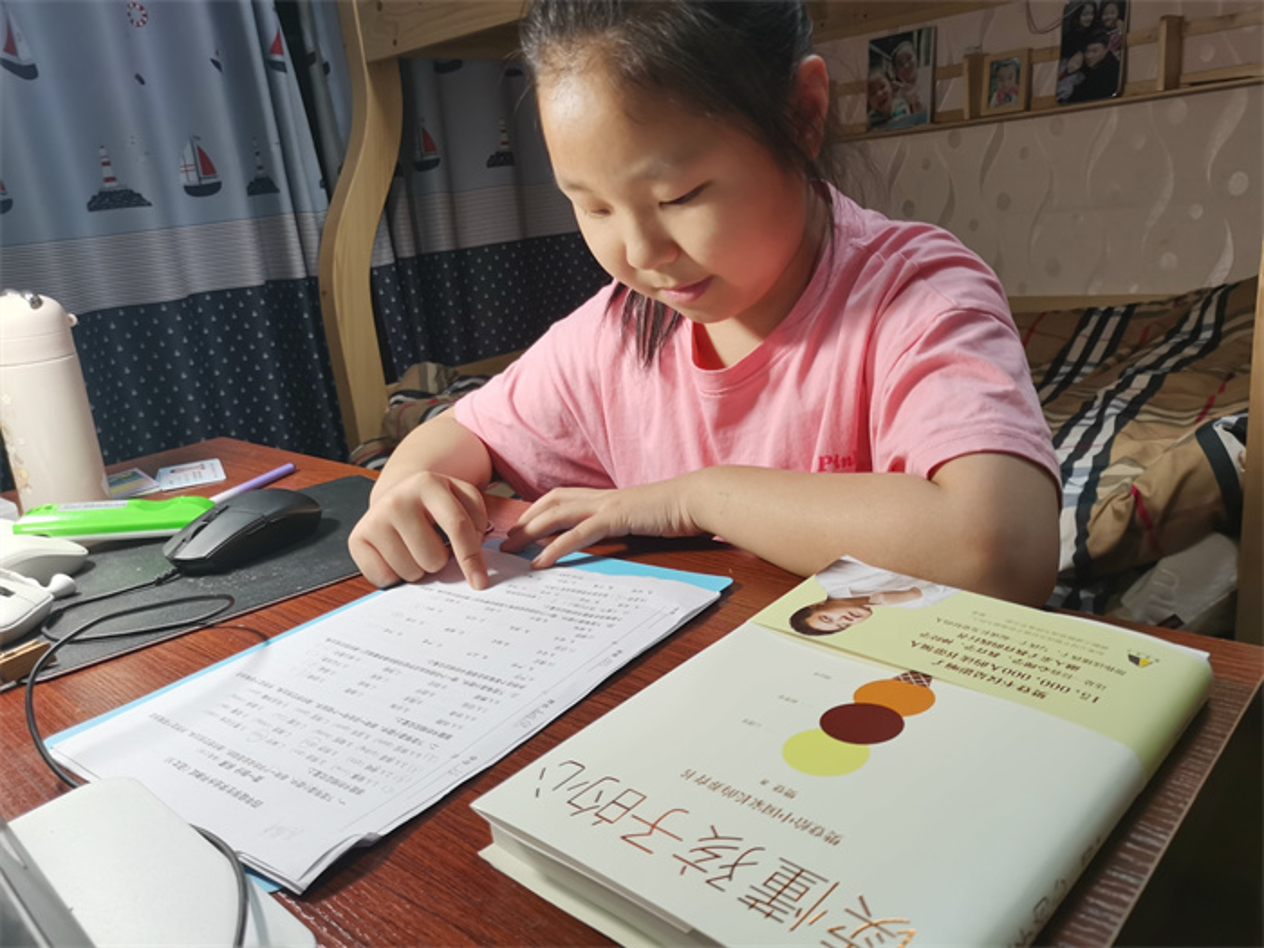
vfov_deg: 51.4
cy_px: 474
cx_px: 632
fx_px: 986
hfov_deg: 65.3
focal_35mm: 27
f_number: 1.8
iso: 320
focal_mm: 5.58
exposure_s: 1/100
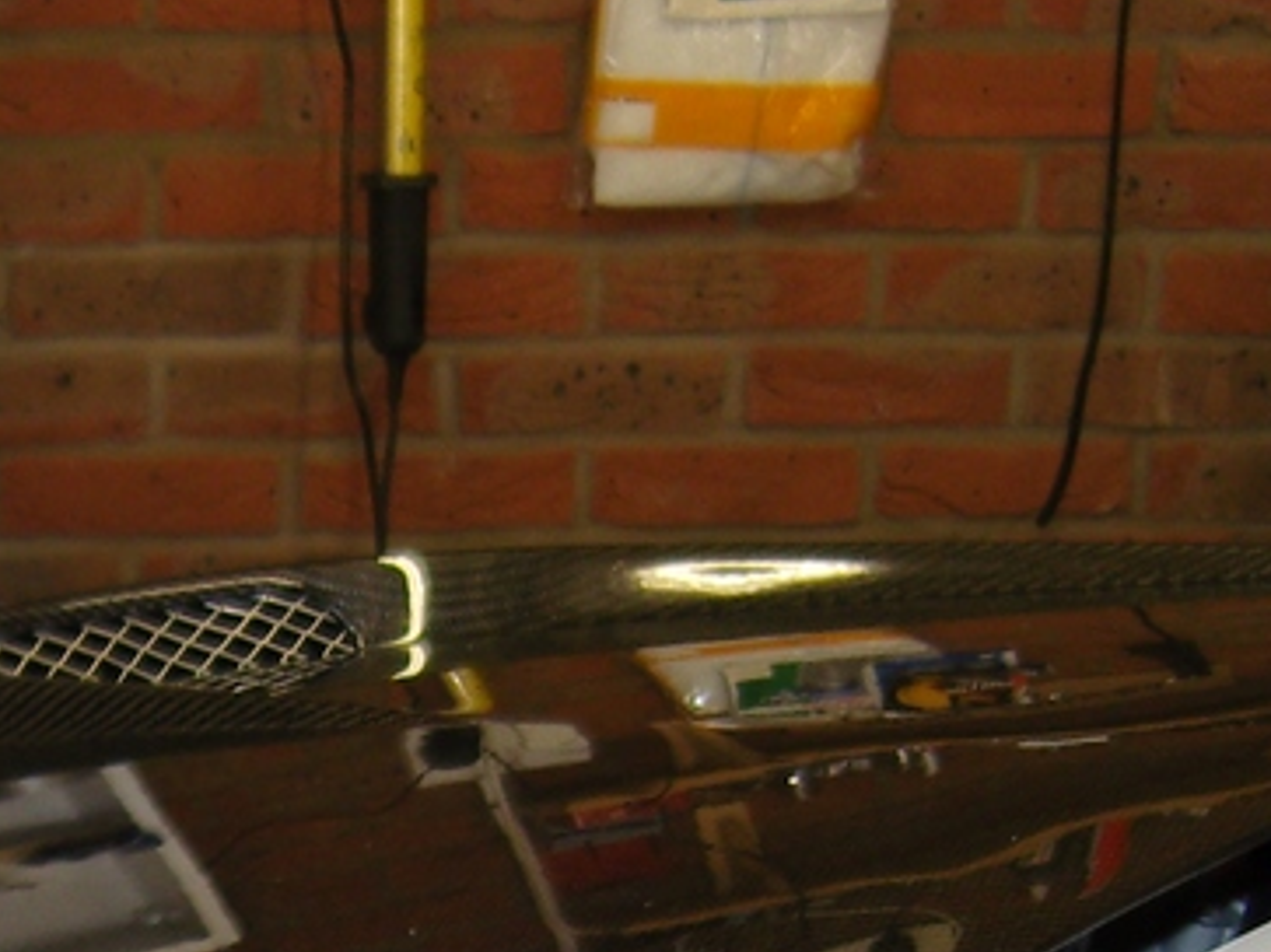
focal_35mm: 120
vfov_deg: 12.0
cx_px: 137
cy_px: 1180
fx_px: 4405
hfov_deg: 16.2
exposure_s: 1/40
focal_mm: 7.3
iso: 100
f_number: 2.8
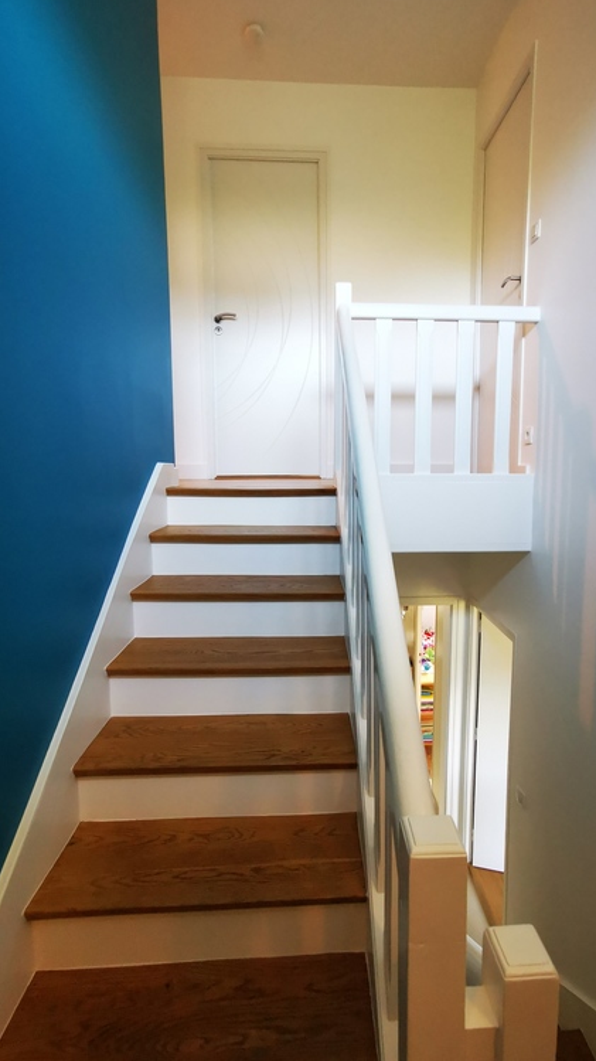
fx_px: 534
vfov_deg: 89.6
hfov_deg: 58.1
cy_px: 528
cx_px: 340
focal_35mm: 19
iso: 320
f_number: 2.2
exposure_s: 1/25
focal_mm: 2.26
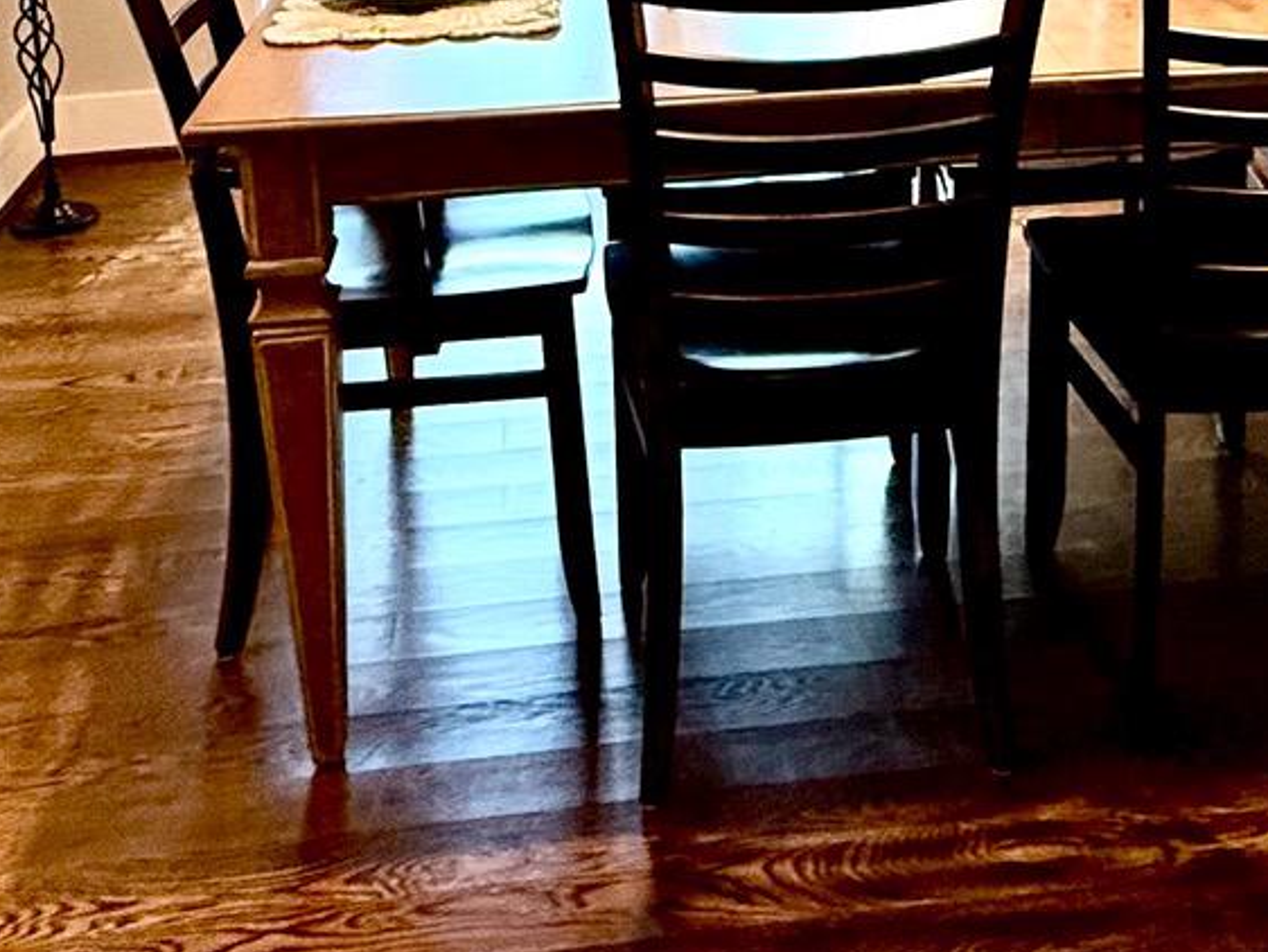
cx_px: 830
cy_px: -153
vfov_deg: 25.9
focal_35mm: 51
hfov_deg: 37.1
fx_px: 1869
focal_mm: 2.22
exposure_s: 1/120
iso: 320
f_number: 2.2
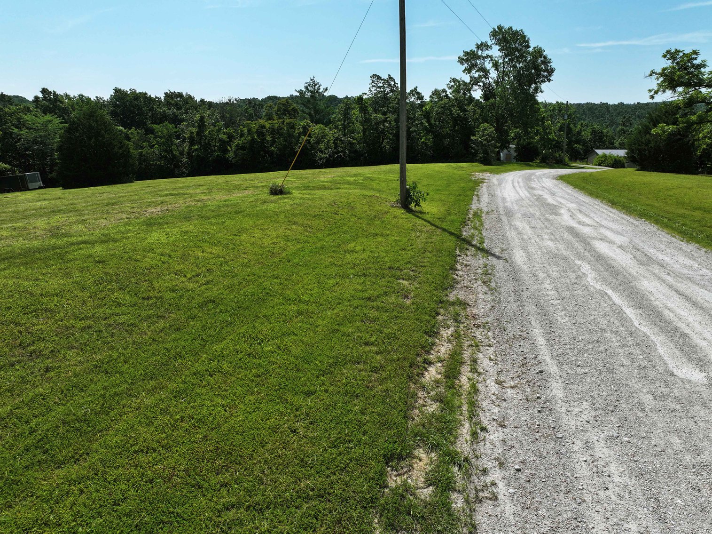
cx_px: 356
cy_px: 267
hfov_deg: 71.6
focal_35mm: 24
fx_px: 493
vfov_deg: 56.8
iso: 130
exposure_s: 1/4000
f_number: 2.8
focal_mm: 12.29
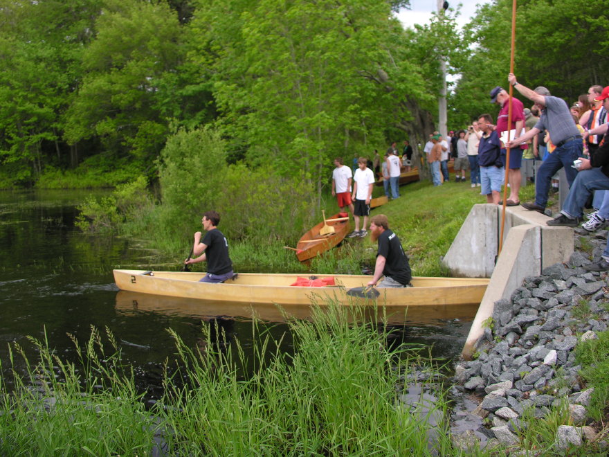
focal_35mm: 35
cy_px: 228
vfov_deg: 40.7
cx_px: 304
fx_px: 616
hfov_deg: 52.6
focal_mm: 8.9
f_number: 2.8
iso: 50
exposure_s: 1/250
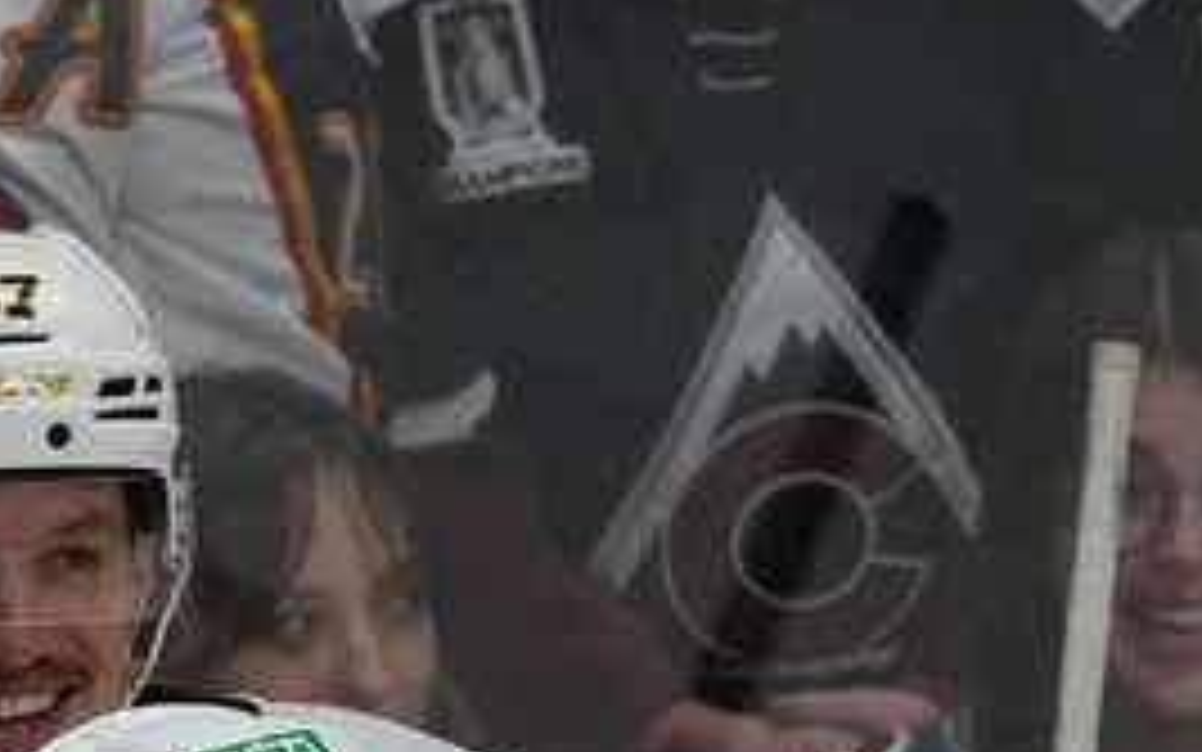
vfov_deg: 0.4
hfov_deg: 0.6
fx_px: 115137
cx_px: -842
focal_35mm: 3514
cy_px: 1200
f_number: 4
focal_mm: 600
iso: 2500
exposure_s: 1/2500
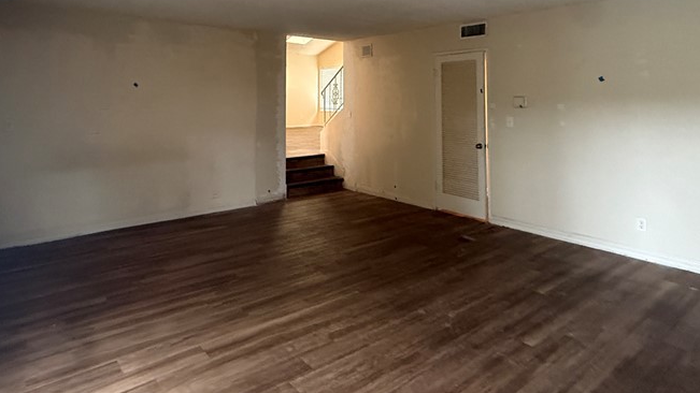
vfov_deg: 45.2
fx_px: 445
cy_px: 76
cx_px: 342
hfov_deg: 76.3
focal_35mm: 24
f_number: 2.2
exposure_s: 1/60
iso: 800
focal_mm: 2.22
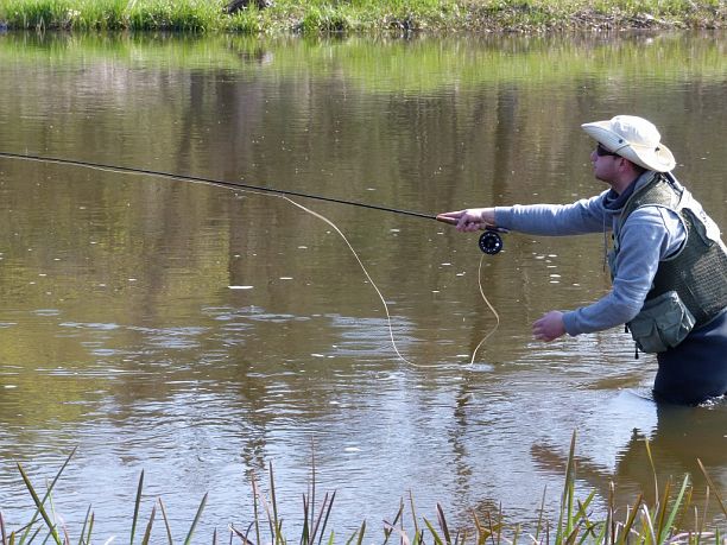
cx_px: 364
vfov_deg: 9.6
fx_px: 3255
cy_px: 272
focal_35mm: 155
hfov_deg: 12.7
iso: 100
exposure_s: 1/320
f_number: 4
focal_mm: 27.8
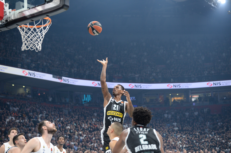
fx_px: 449
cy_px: 76
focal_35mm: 70
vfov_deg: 19.4
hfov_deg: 28.9
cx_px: 116
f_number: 3.5
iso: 2000
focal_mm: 70
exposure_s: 1/1000
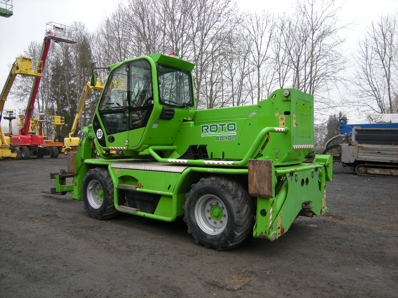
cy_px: 149
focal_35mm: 28
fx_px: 322
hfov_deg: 63.4
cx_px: 199
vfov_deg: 49.7
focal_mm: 4.7
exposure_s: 1/98.3
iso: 64
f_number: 2.8
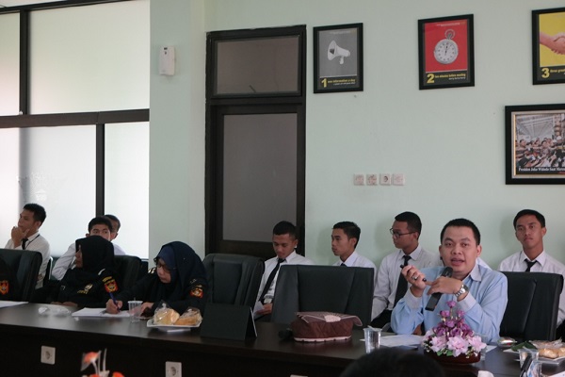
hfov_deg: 33.4
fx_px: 942
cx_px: 282
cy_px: 188
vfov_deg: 22.6
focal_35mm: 60
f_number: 5
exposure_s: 1/60
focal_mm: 39
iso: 800
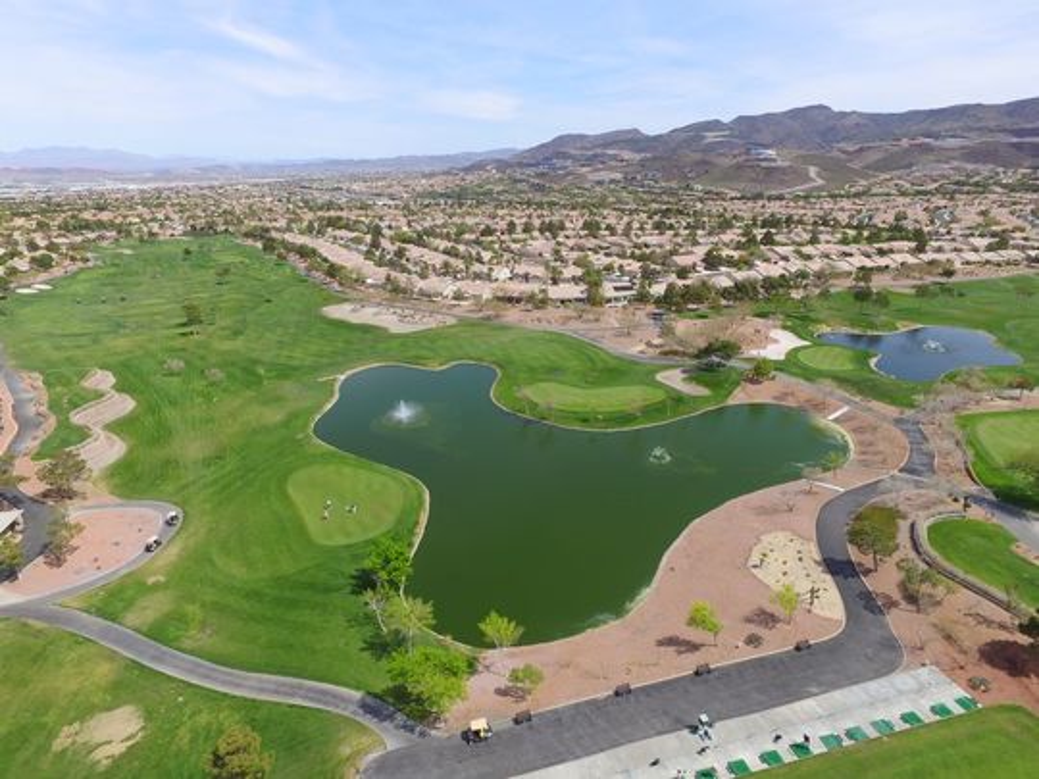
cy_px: 390
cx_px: 520
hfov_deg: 81.7
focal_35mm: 20
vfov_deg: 66.0
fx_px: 600
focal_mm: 3.61
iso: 100
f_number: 2.8
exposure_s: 1/950
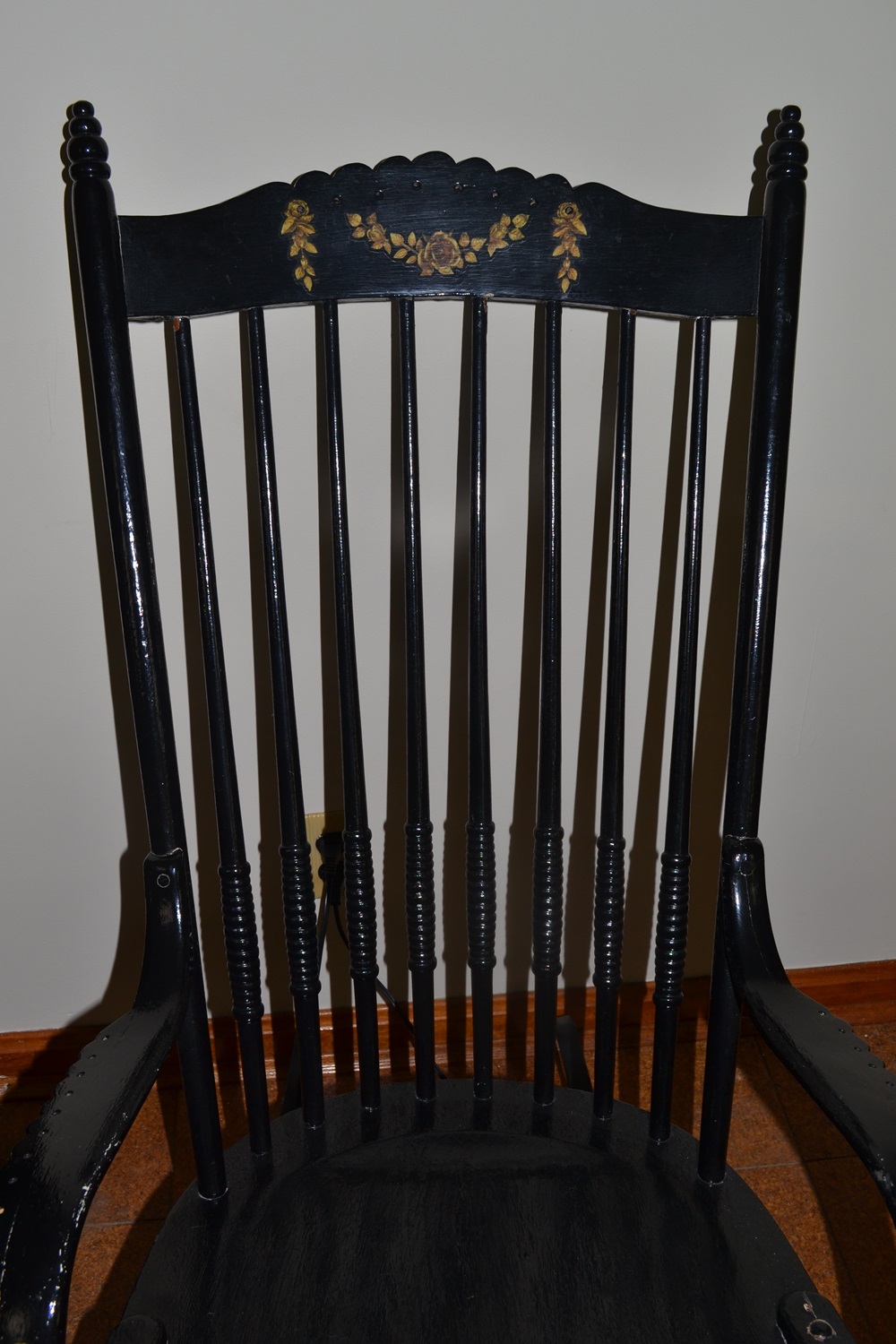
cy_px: 672
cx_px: 448
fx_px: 1344
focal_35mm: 36
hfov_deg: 36.9
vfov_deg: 53.1
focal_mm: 24
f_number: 8
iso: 100
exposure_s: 1/60
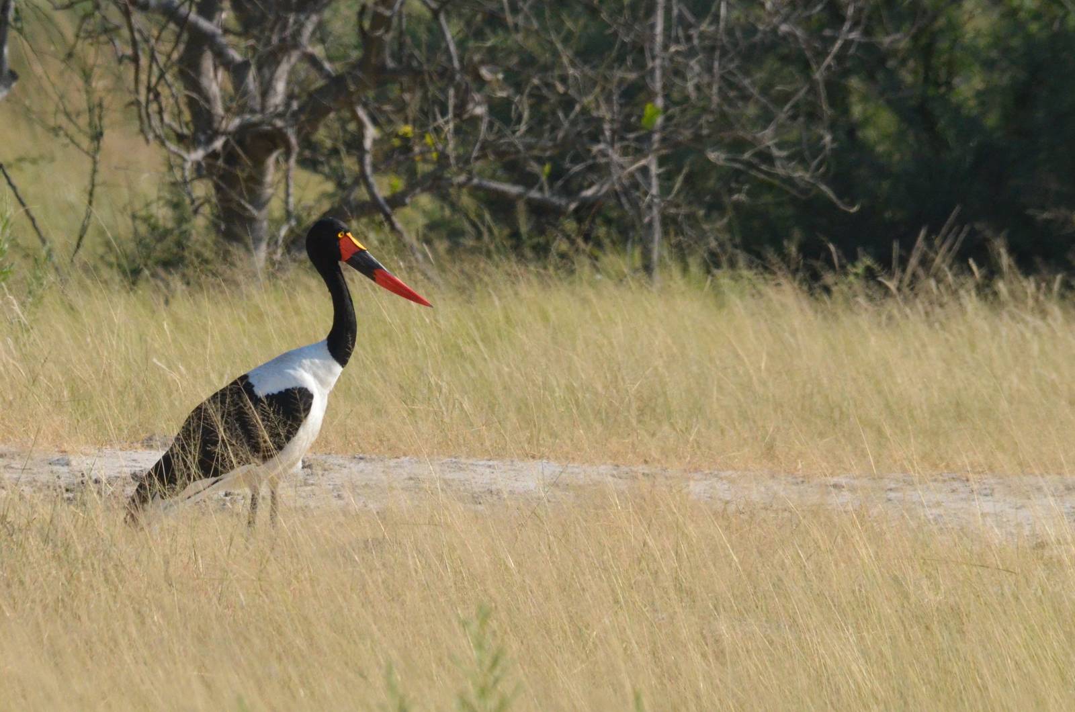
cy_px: 356
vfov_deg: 1.8
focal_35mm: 750
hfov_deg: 2.8
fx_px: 22351
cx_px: 538
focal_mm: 500
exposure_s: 1/2500
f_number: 13
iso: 2500
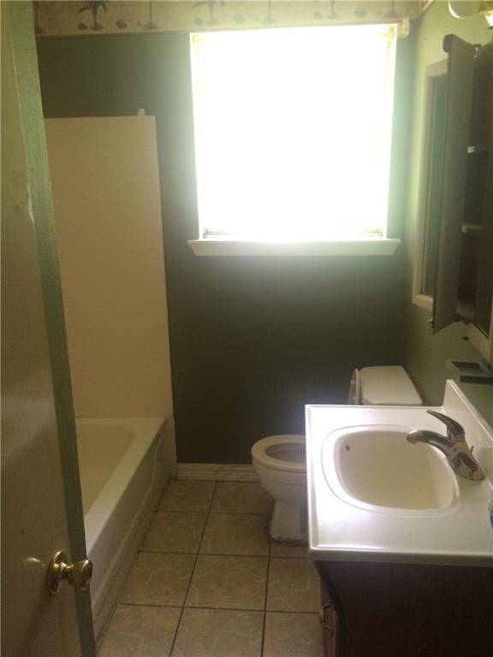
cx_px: 246
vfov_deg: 61.7
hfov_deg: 48.2
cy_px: 328
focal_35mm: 29
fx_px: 551
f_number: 2.2
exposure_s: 1/30
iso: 160
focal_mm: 4.15
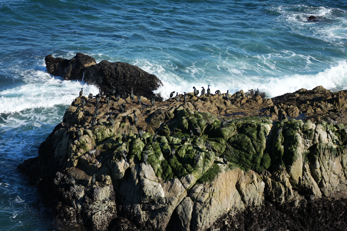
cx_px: 174
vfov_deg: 20.9
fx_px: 626
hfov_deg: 31.0
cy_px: 116
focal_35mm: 65
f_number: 5.6
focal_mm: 65
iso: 200
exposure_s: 1/640
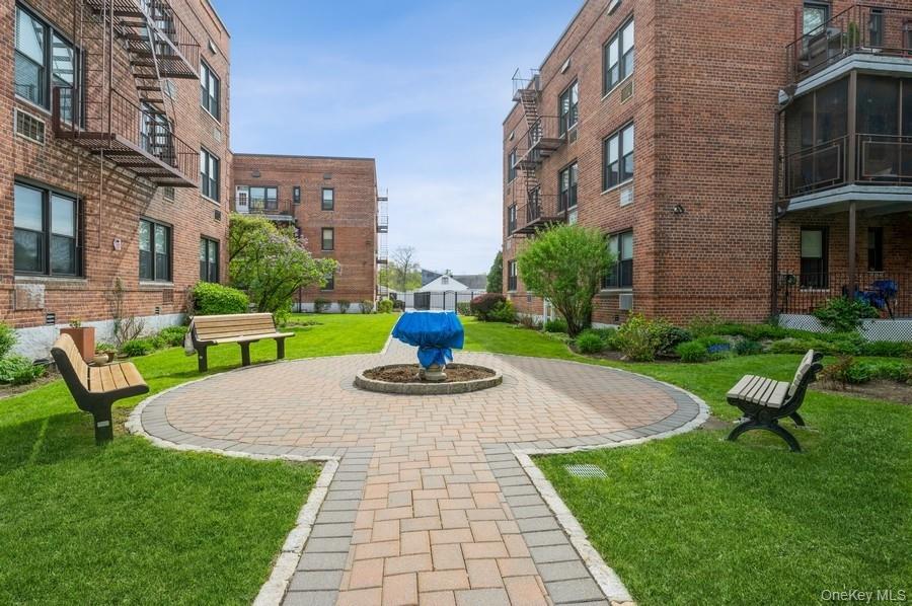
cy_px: 303
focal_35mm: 18
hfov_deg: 88.5
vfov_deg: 65.8
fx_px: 468
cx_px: 456
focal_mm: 18.5
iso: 200
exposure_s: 1/160
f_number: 11
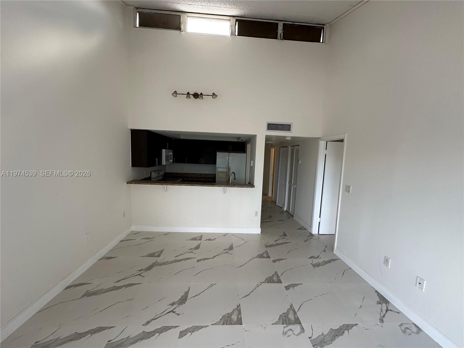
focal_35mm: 14
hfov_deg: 102.1
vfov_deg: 85.7
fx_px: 188
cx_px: 232
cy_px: 174
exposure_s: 1/120
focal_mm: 2.22
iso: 200
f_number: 2.2
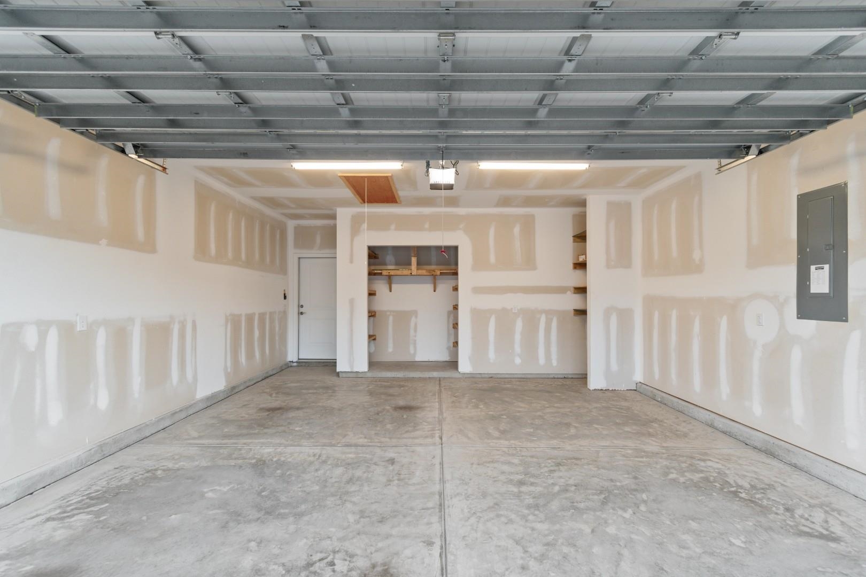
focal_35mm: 15
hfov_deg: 100.4
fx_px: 361
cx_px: 433
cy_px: 288
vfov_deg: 77.3
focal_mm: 10
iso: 100
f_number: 4.5
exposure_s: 1/4
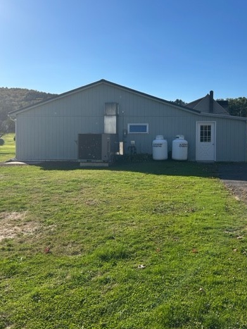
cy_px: 140
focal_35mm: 32
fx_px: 304
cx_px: 132
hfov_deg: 44.1
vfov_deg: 56.6
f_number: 1.5
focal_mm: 5.7
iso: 50
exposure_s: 1/4831
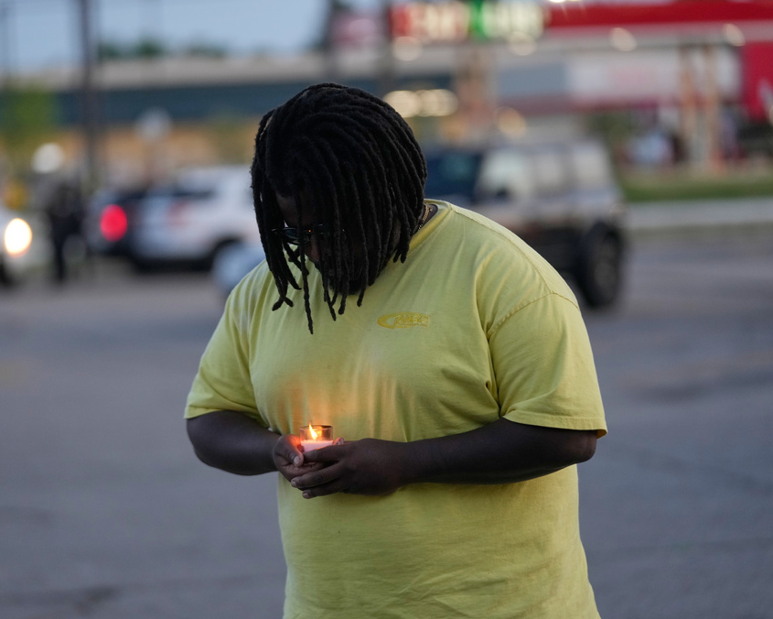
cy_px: 309
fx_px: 3432
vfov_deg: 10.3
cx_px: 386
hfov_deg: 12.9
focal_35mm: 150
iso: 1000
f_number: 2.8
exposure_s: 1/400
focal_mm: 132
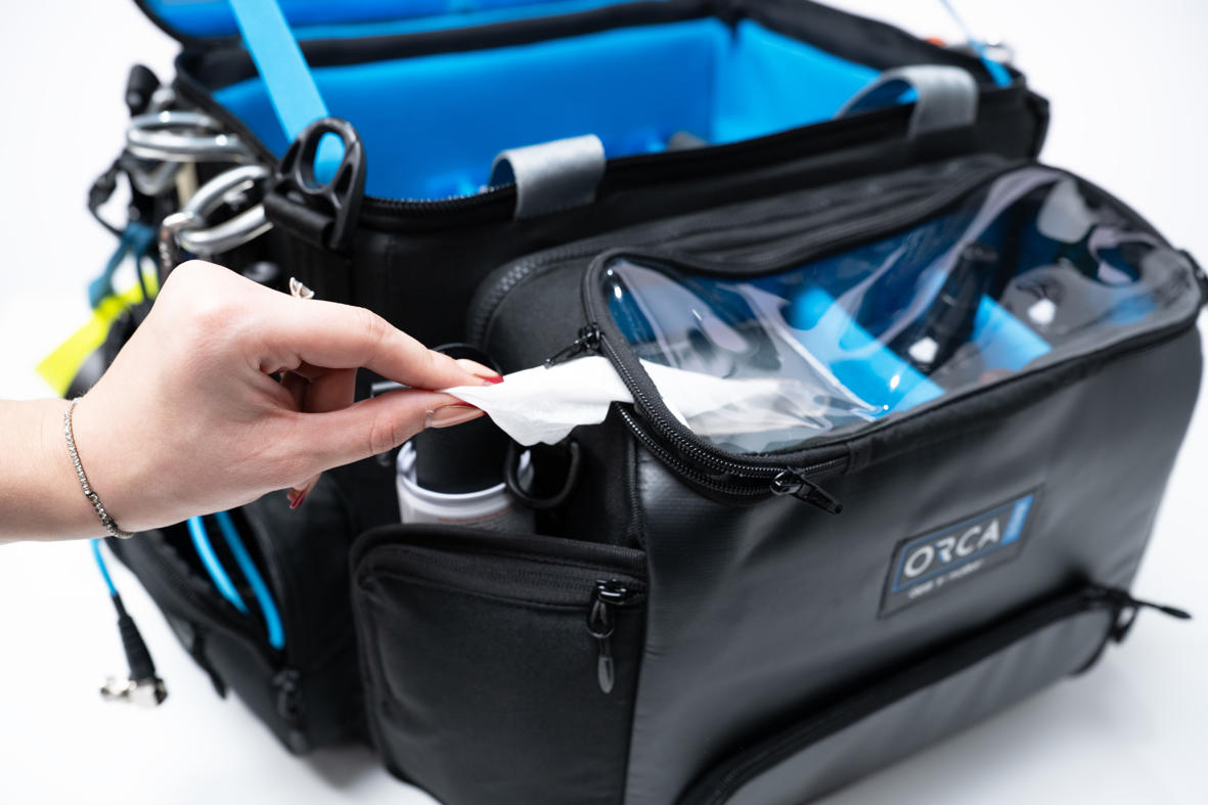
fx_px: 1241
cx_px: 604
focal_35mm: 37
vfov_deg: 35.9
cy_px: 402
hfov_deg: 51.9
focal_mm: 37
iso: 640
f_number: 4.5
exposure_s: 1/125
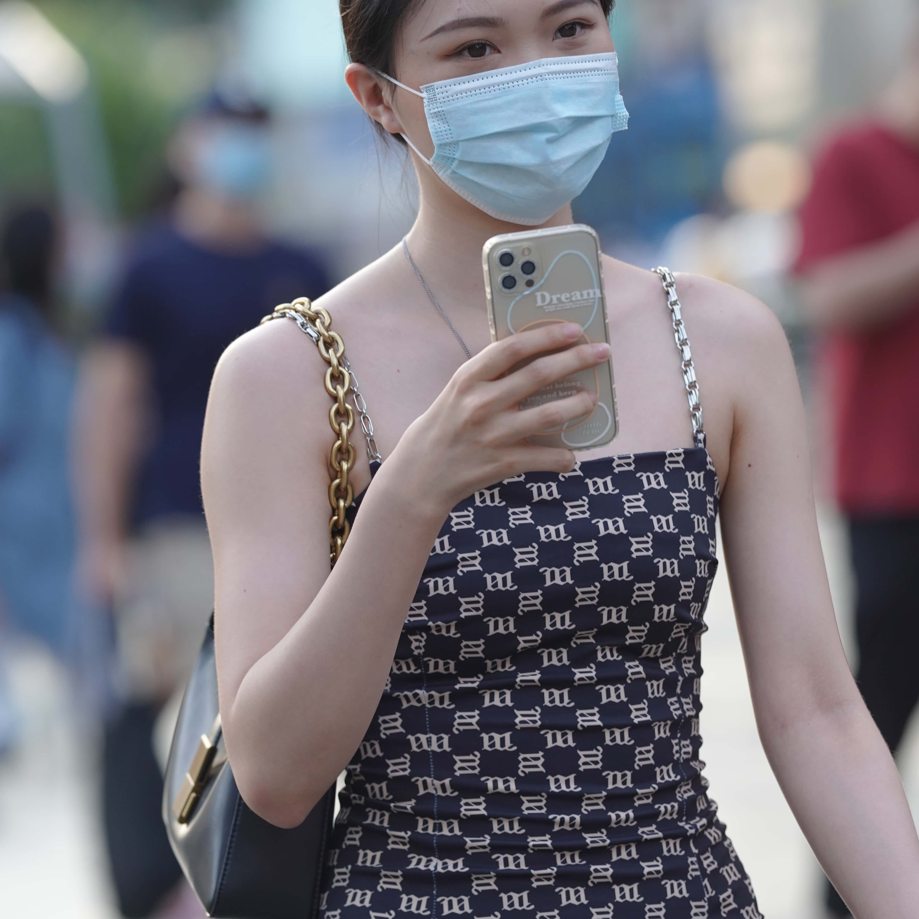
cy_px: 570
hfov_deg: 7.0
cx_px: 636
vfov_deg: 7.0
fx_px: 7539
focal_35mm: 251
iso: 400
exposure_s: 1/640
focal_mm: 135
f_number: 2.8
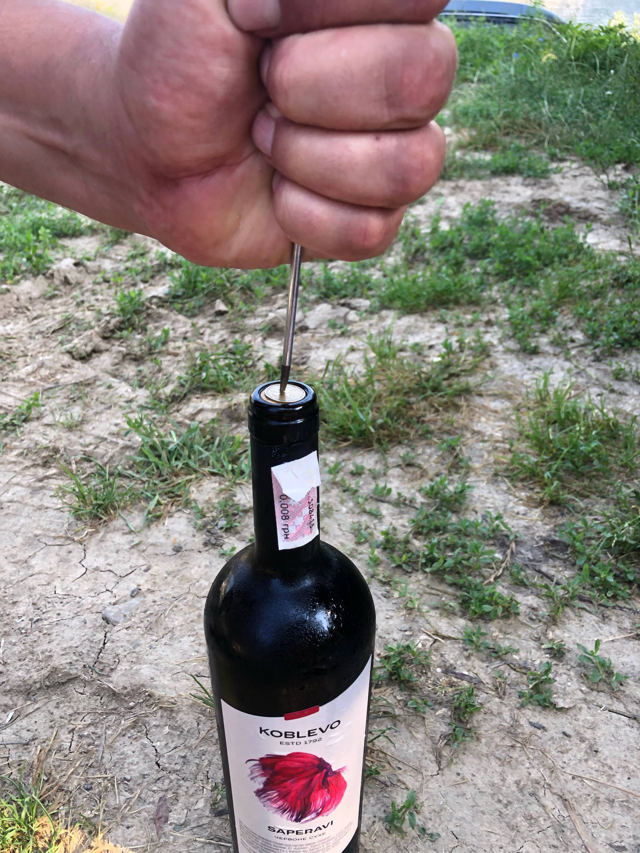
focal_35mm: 28
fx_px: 690
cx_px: 320
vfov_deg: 63.4
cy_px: 426
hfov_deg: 49.7
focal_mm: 3.99
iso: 25
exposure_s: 1/120
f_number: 1.8
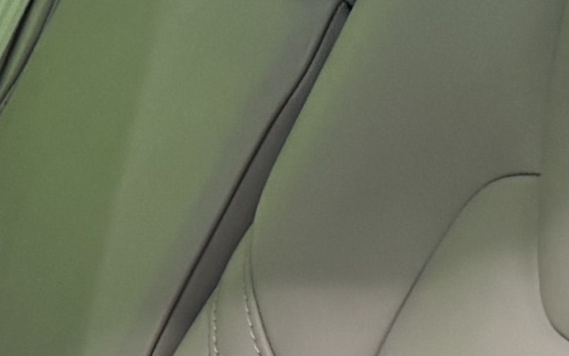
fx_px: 2854
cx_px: -560
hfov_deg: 10.5
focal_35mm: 184
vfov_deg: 6.8
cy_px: 768
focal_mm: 6.76
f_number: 1.78
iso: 200
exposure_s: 1/50
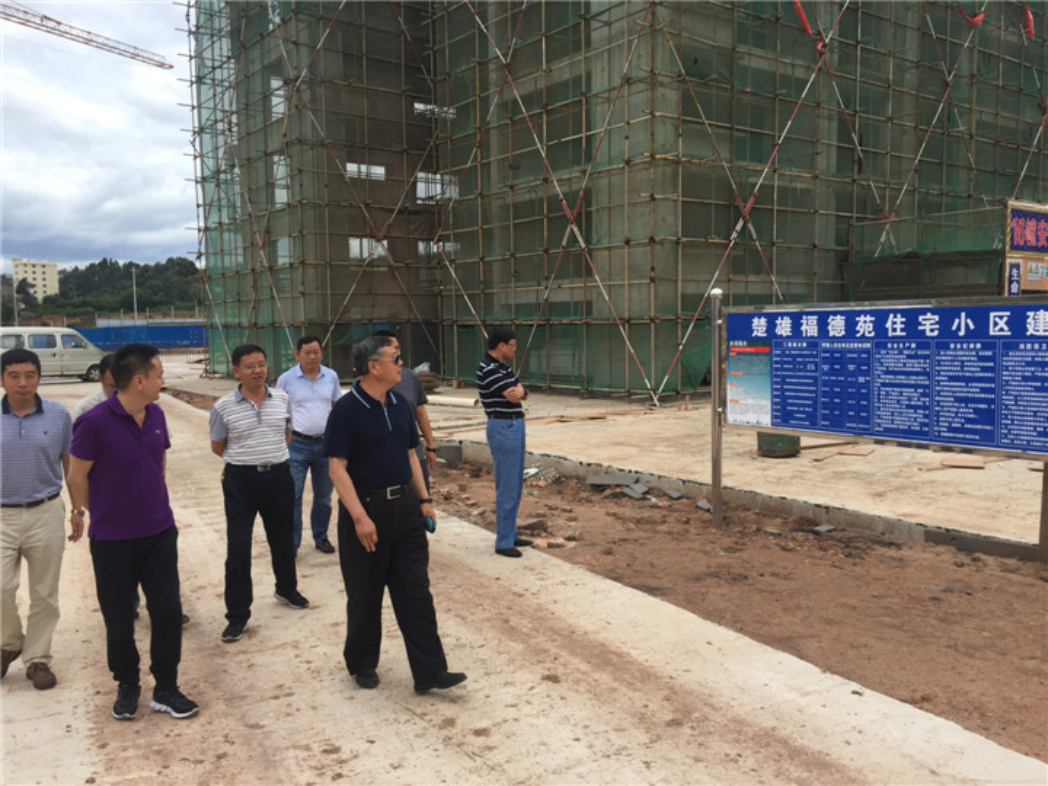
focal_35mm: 29
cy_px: 393
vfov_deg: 48.2
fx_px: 878
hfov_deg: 61.7
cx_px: 524
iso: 32
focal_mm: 4.15
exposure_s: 1/1412
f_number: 2.2
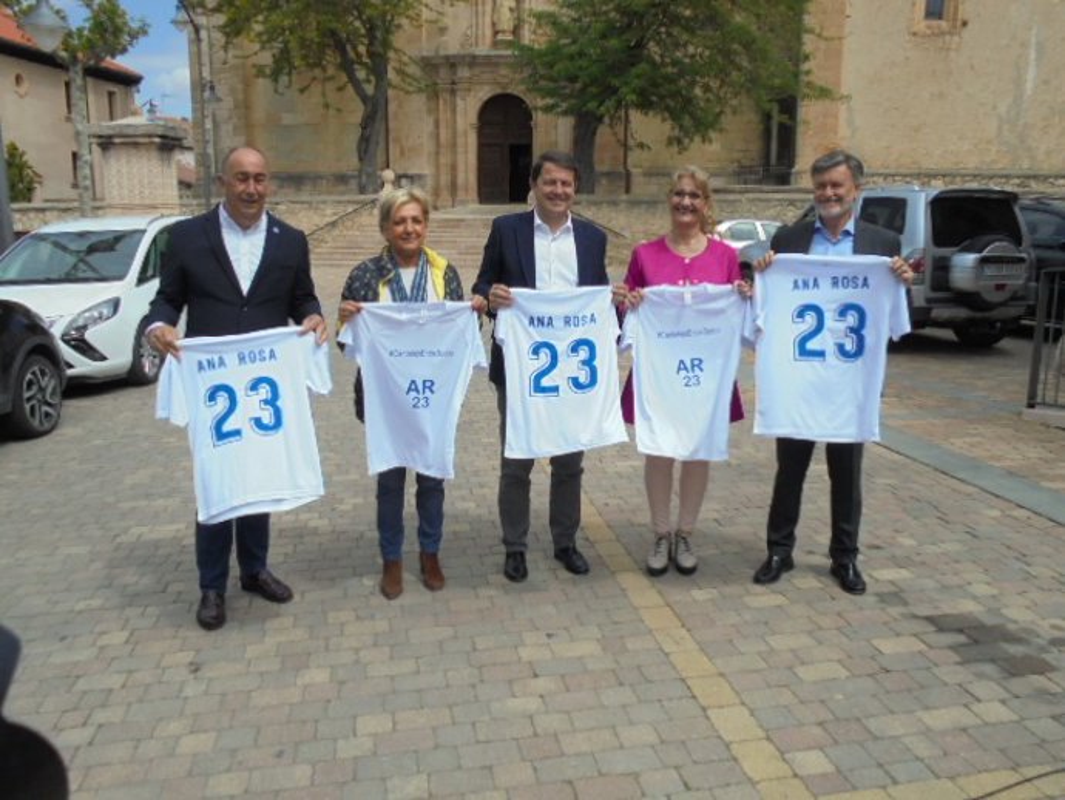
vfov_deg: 48.3
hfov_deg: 61.6
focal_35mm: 29
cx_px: 532
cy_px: 400
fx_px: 893
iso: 100
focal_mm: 5.3
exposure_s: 1/125
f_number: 11.8
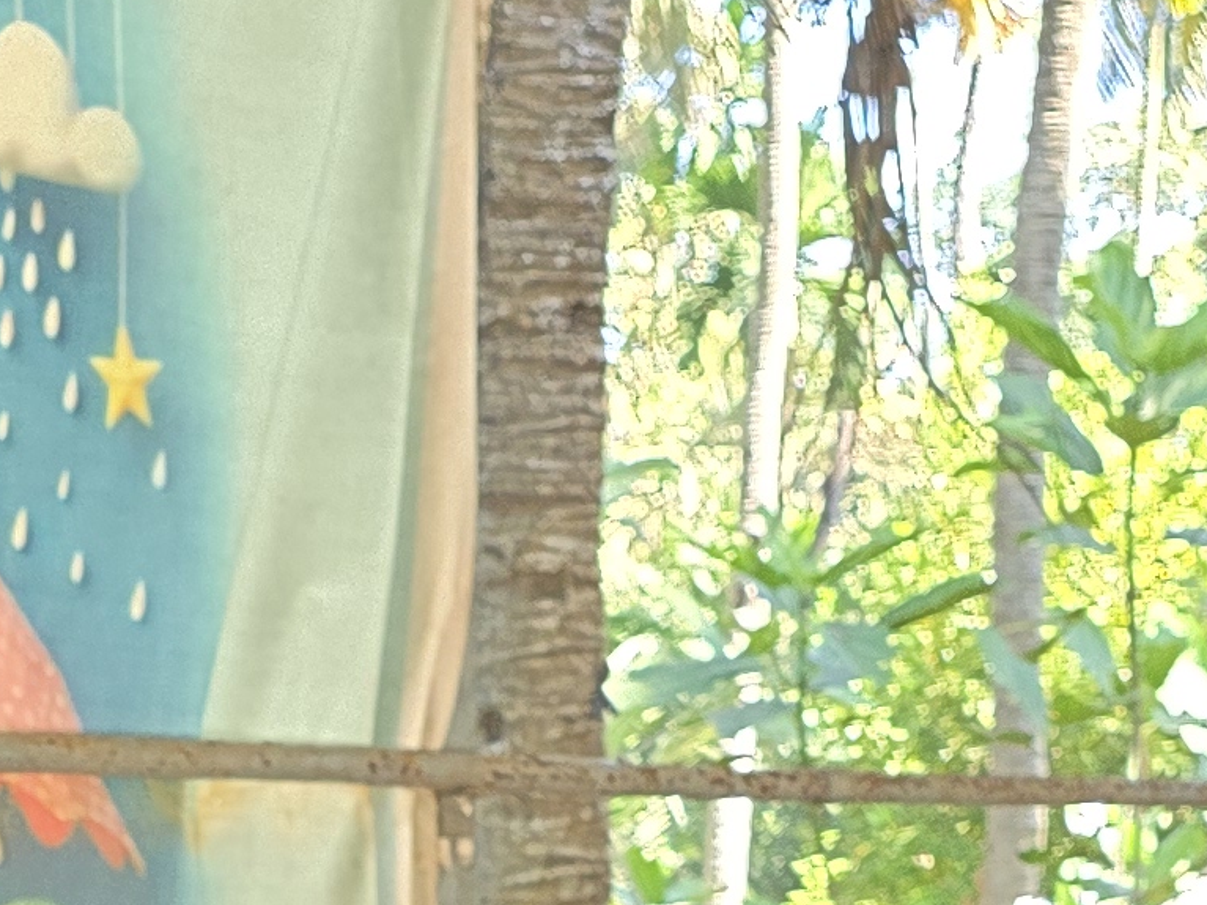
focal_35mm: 120
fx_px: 4184
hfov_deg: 16.3
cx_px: 280
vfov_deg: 11.3
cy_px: 1736
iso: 200
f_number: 1.7
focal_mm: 6.3
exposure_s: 1/180
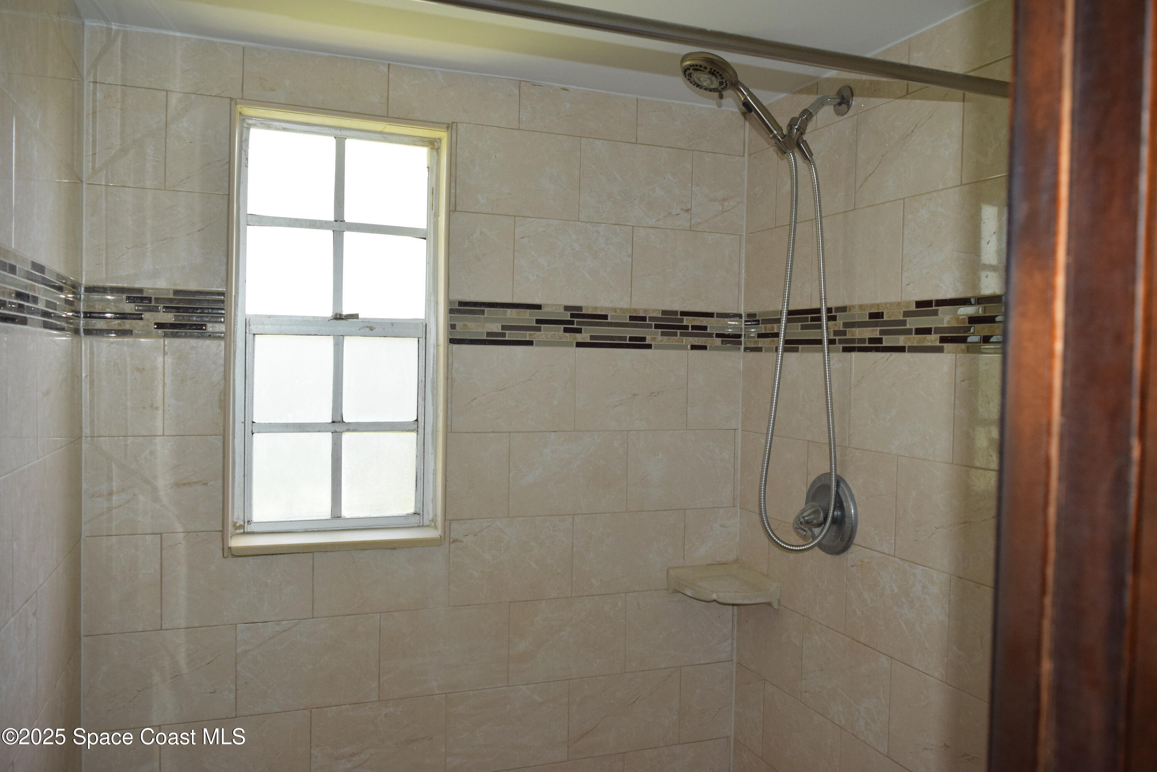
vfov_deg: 47.9
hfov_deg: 67.4
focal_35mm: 27
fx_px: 868
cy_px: 386
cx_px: 578
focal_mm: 18
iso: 720
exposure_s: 1/125
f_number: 5.6
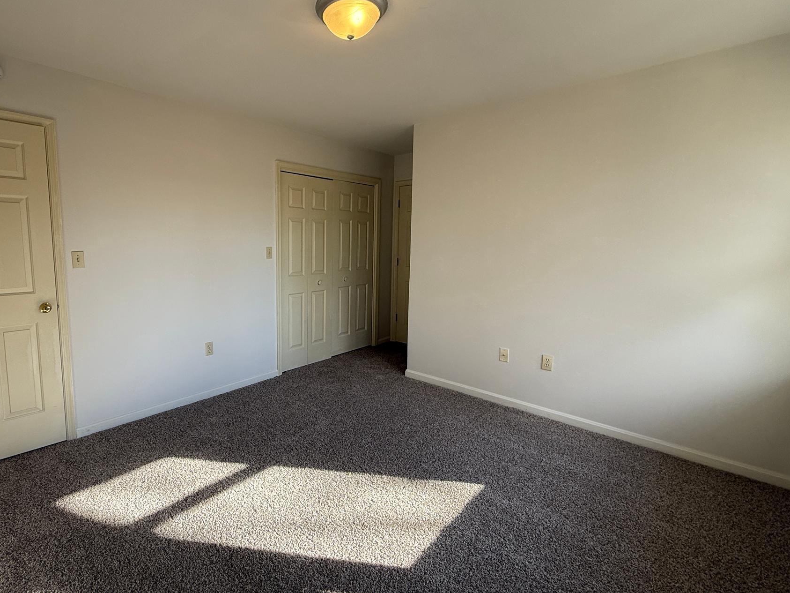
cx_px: 315
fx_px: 388
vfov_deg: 74.7
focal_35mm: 17
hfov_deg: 89.8
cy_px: 282
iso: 64
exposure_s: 1/99
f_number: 2.2
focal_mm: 2.22
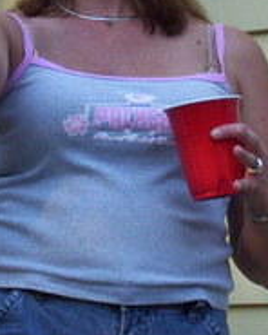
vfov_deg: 5.3
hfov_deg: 4.2
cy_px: 63
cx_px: 369
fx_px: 3609
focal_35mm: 364
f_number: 4.6
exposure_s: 1/250
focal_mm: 18
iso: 320
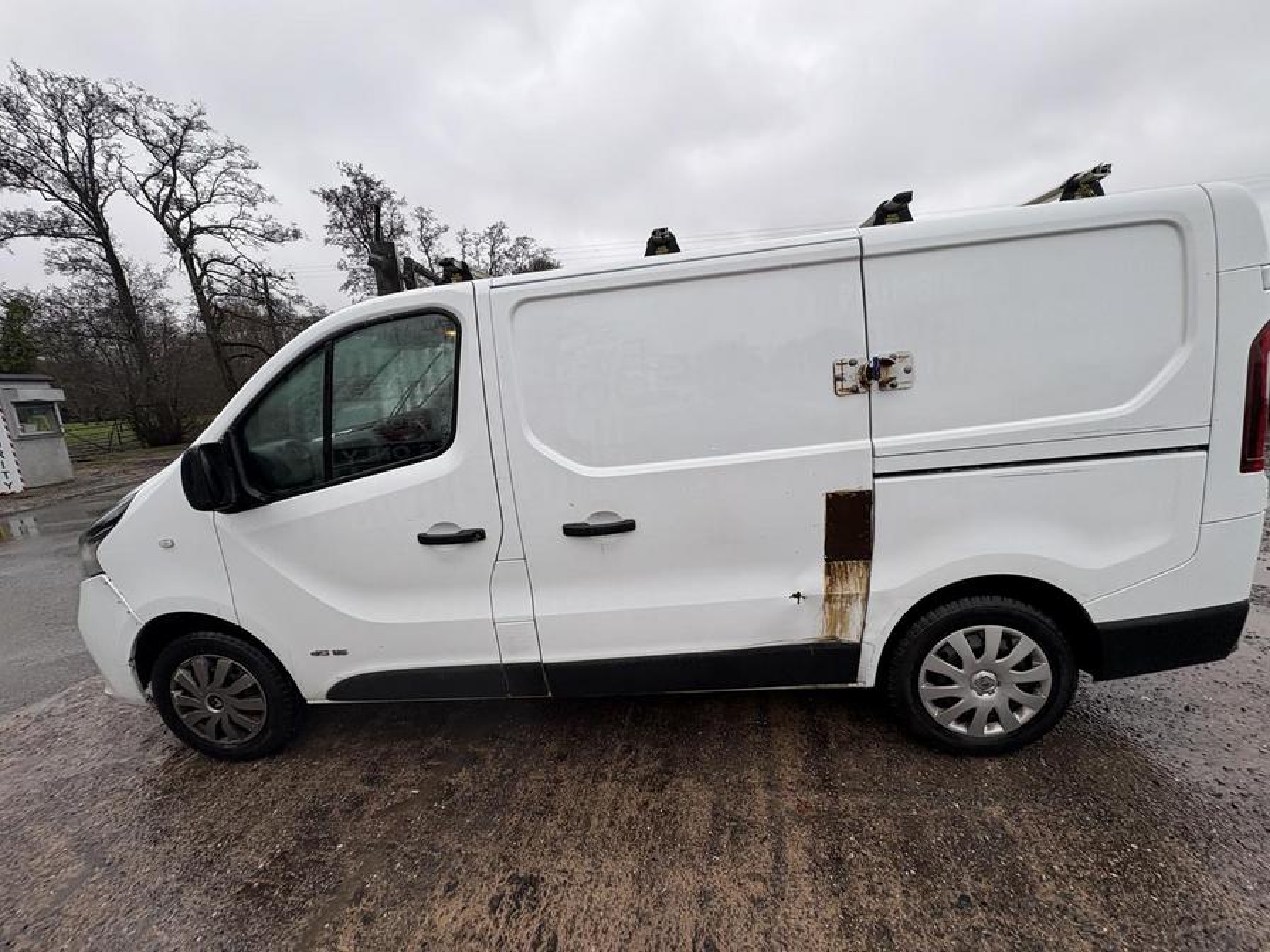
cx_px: 635
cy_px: 476
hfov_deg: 102.1
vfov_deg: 85.7
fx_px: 514
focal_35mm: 14
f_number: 2.2
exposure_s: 1/289
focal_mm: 2.22
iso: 40
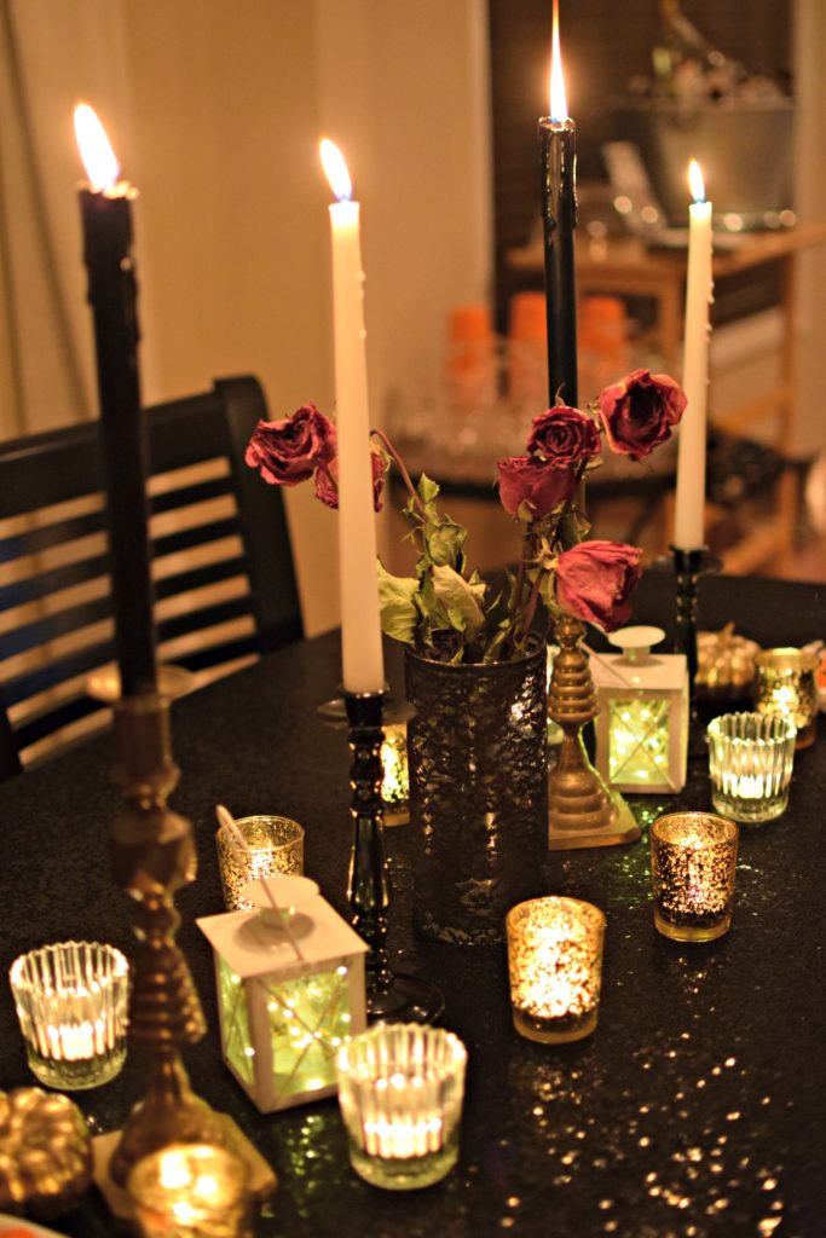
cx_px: 413
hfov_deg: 25.8
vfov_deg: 37.8
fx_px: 1806
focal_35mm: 52
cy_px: 619
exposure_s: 1/60
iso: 1800
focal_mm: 35
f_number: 1.8
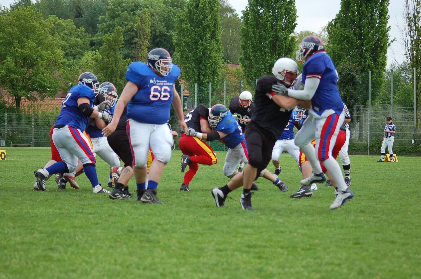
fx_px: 1506
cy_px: 140
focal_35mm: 129
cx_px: 210
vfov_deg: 10.6
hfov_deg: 15.9
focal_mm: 86
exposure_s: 1/1000
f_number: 4
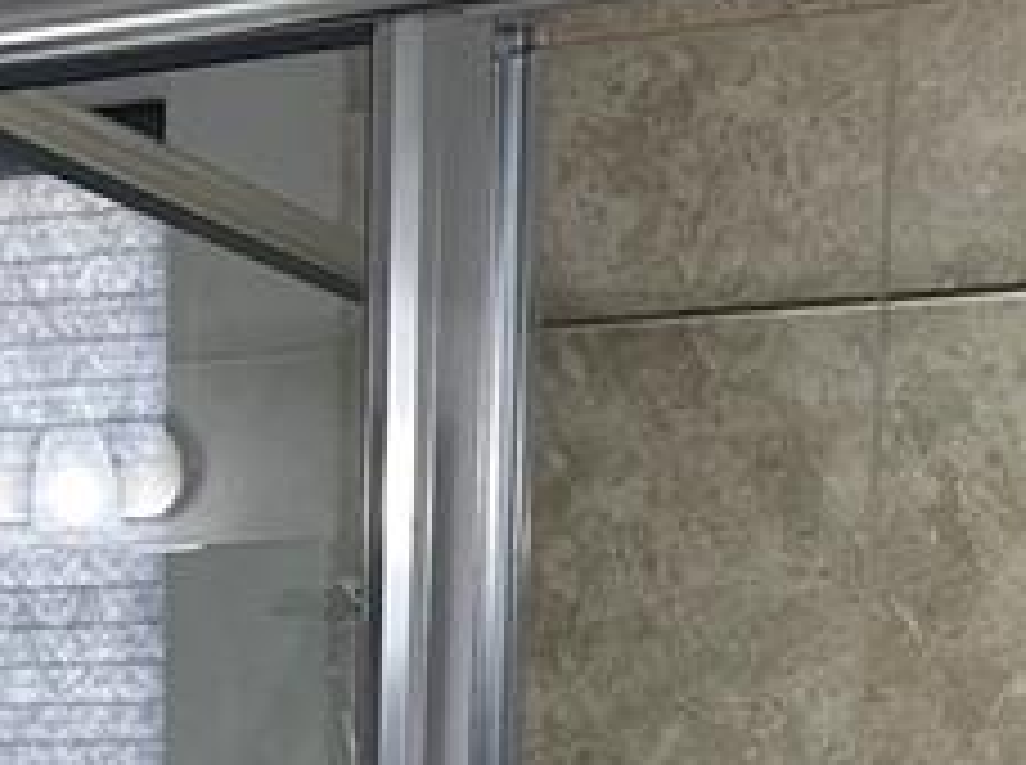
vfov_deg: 12.1
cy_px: 1555
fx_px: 3194
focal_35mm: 108
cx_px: 68
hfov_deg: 17.9
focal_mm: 6.86
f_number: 1.78
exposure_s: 1/120
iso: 100
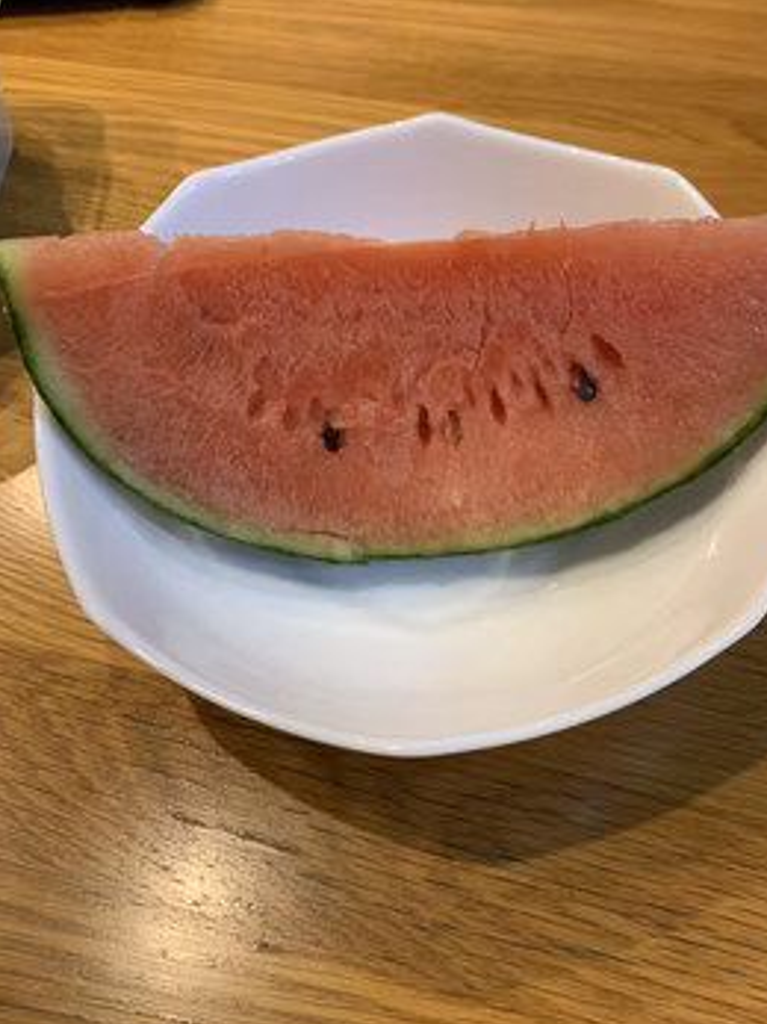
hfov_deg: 46.7
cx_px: 434
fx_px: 887
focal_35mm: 30
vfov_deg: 59.9
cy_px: 472
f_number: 1.8
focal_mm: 4.25
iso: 125
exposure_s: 1/60
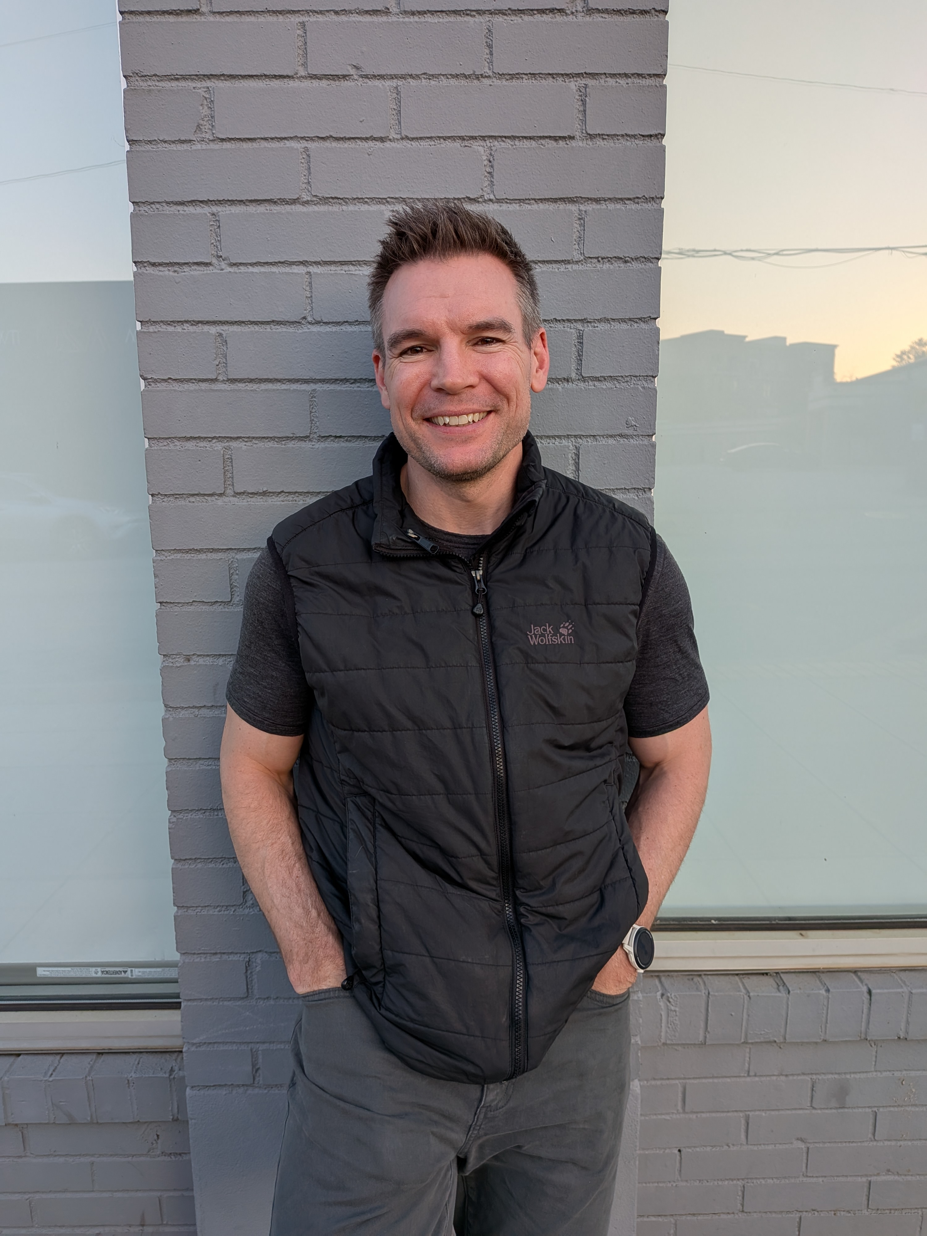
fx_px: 857
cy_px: 618
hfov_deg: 56.8
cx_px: 464
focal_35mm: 24
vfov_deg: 71.6
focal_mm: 4.53
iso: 30
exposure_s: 1/142
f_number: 1.7
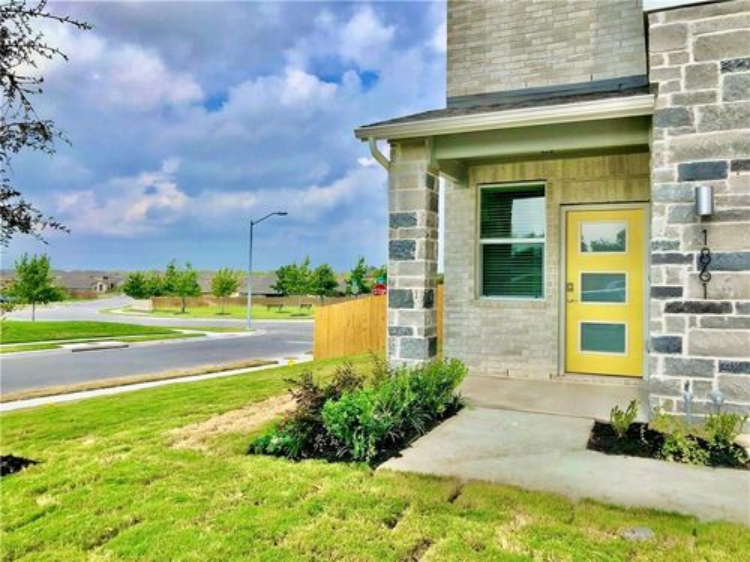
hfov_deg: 63.4
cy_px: 281
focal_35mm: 28
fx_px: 607
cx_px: 375
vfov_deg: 49.7
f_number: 1.8
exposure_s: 1/2404
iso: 25
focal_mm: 3.99
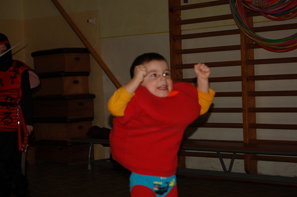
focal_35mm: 82
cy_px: 98
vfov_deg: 16.5
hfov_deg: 24.6
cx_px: 148
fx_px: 680
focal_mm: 55
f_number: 5.6
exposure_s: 1/125
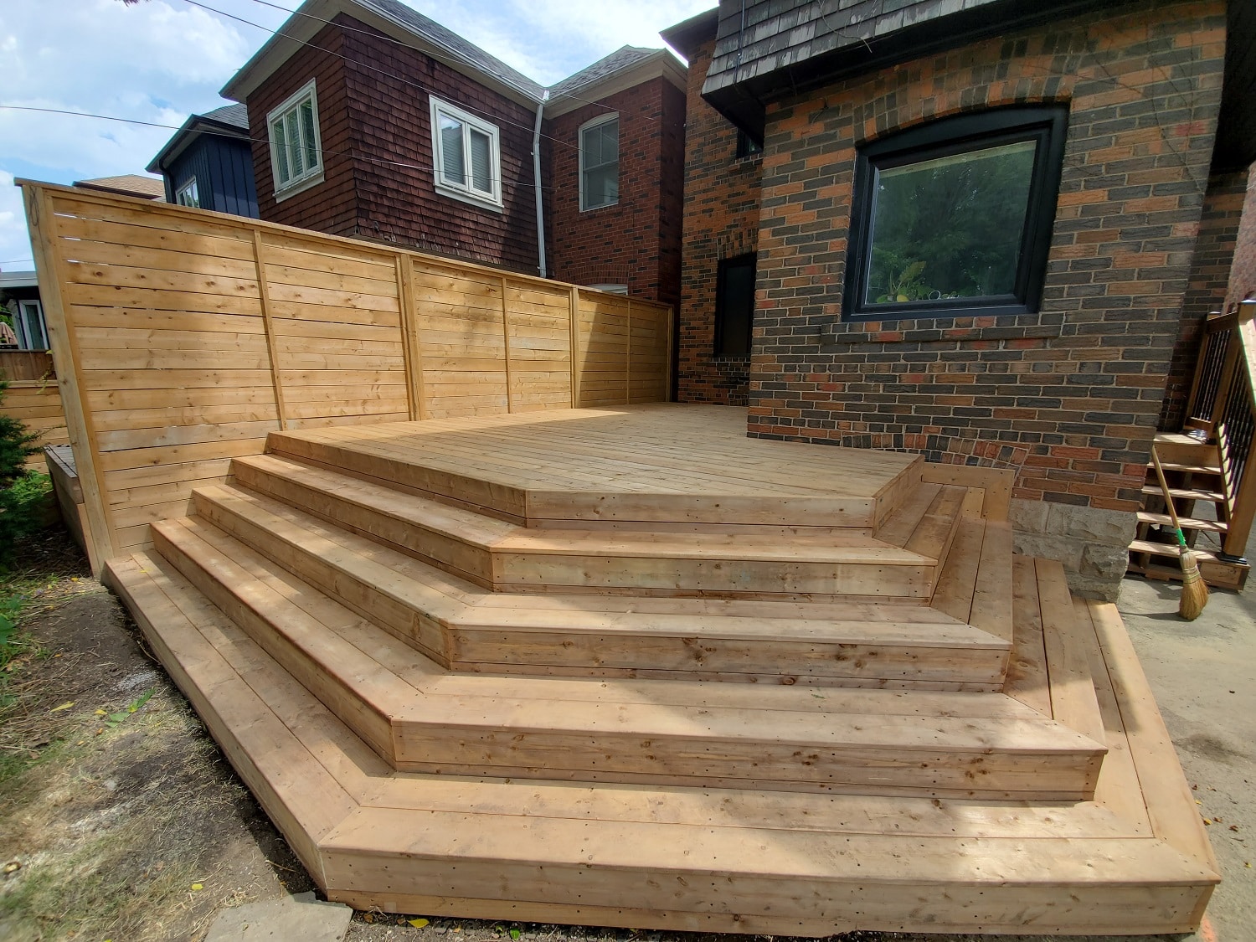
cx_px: 628
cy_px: 471
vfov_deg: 89.9
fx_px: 472
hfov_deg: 106.2
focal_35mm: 13
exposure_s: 1/396
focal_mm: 1.8
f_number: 2.2
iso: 50
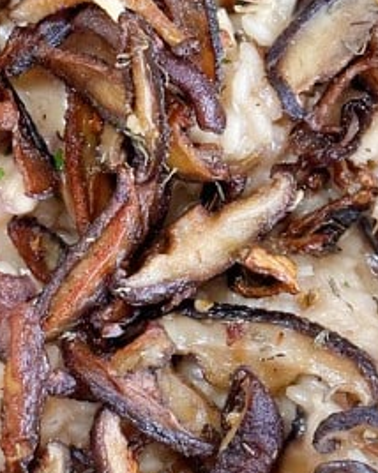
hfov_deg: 10.8
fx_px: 1960
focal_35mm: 140
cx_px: -60
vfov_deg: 13.8
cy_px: 189
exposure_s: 1/43
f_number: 1.78
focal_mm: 6.86
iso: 250
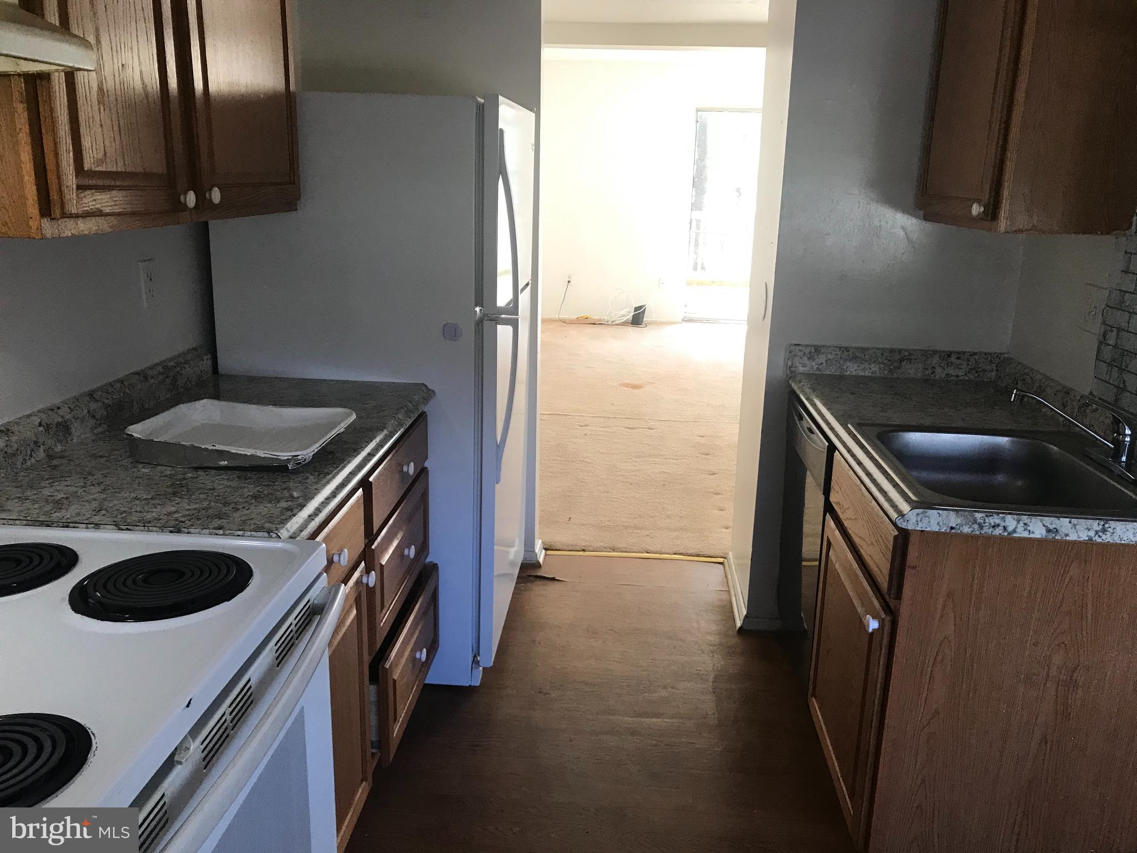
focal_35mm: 28
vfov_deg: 49.7
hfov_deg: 63.4
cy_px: 426
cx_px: 568
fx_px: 920
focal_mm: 3.99
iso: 20
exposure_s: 1/30
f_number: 1.8
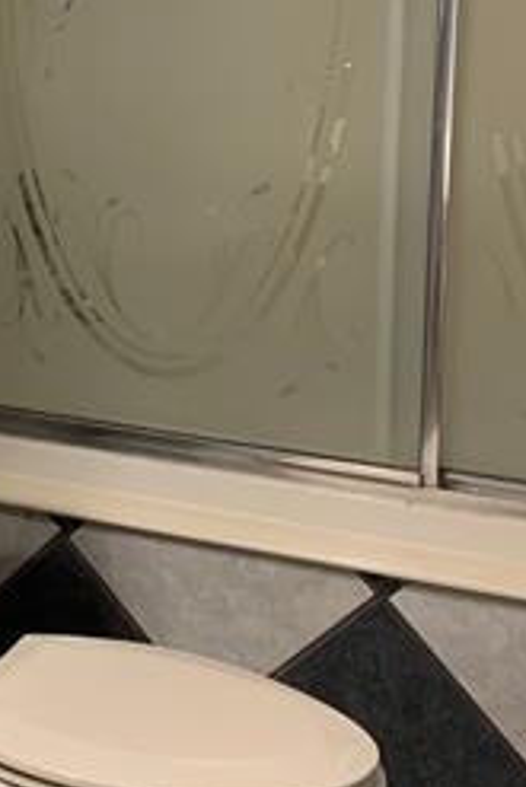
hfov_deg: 15.7
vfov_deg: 24.0
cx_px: -83
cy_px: 220
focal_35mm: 84
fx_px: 1838
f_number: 1.8
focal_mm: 4.25
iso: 100
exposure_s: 1/60
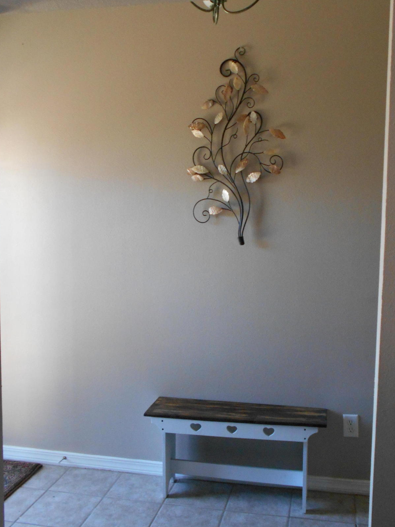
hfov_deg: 40.6
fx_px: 533
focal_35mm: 35
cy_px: 268
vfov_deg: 52.6
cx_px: 221
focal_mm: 5.1
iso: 360
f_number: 3.4
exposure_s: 1/30
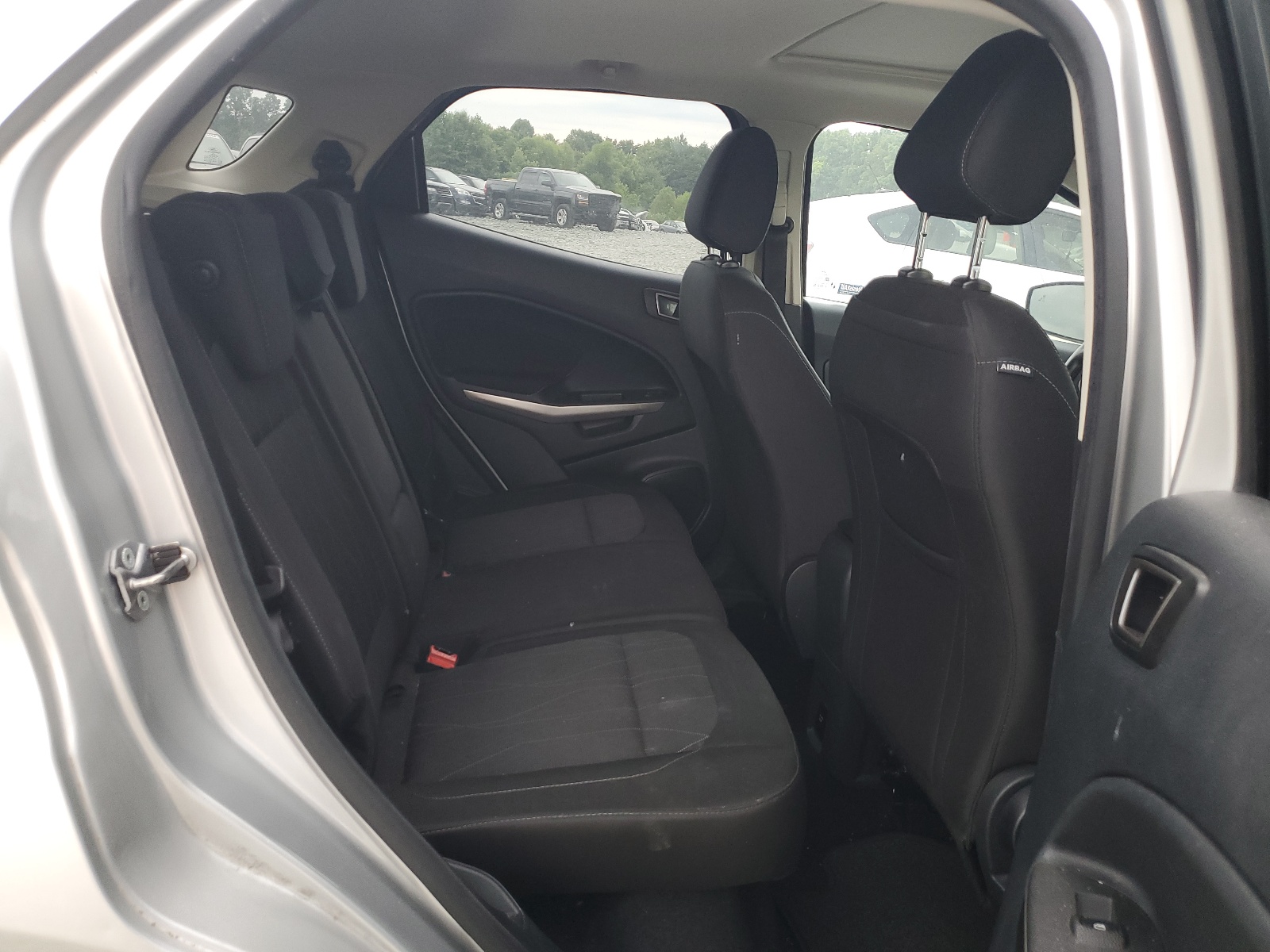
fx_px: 954
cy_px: 476
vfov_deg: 53.1
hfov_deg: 67.3
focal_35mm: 26
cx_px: 635
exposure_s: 1/120
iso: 87
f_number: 1.5
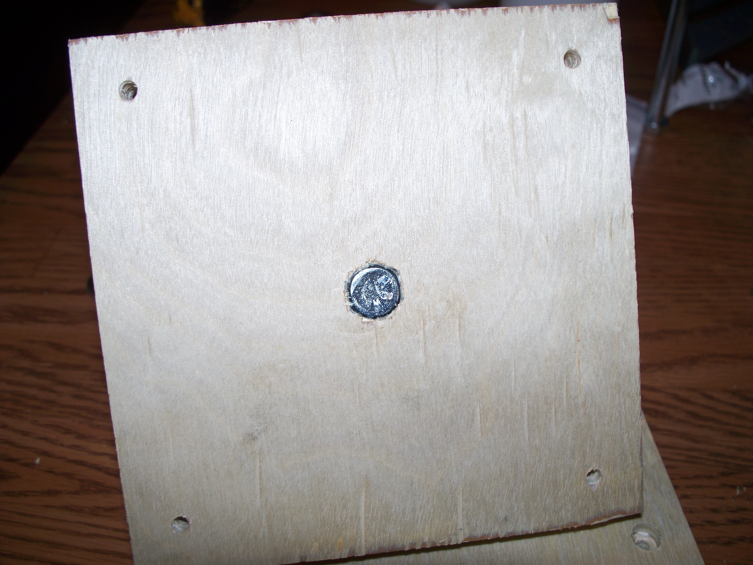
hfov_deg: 51.4
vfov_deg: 39.7
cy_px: 282
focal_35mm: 36
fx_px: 783
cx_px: 376
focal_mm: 7.54
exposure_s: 1/60
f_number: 2.8
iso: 64
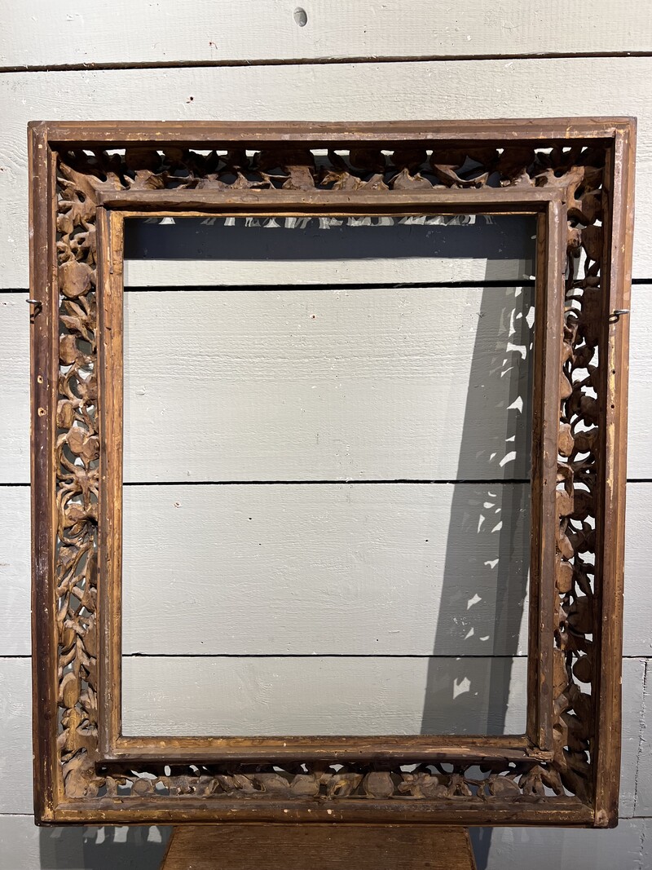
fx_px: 653
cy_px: 435
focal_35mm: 26
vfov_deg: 67.3
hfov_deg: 53.1
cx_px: 326
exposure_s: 1/100
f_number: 1.5
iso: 100
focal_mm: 5.7
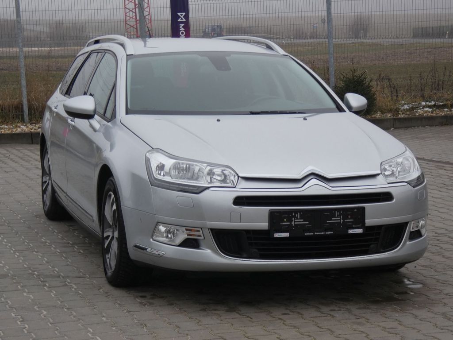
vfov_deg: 16.4
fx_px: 1178
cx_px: 226
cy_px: 170
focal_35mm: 90
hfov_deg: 21.8
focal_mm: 16
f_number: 5
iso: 80
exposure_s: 1/80
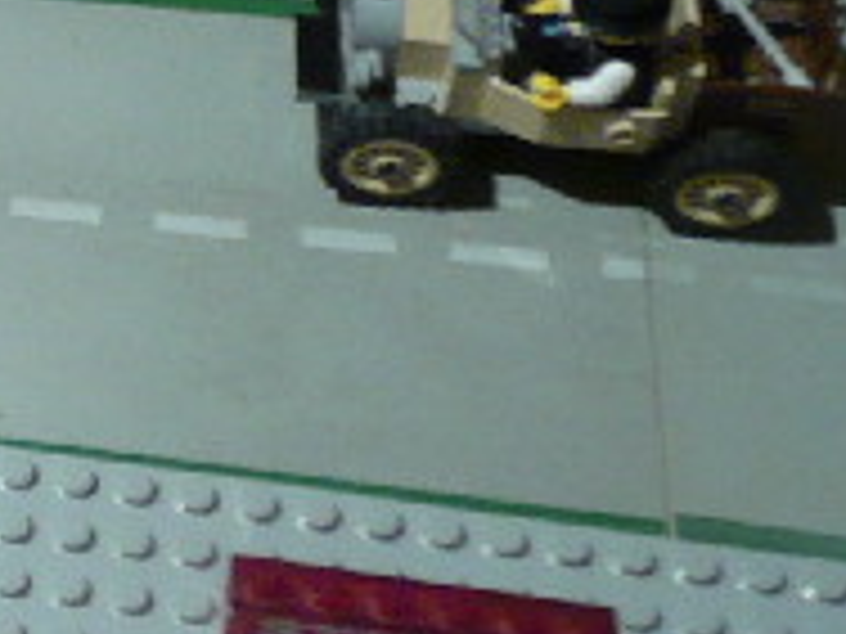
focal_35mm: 119
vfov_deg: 12.0
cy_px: -270
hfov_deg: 14.0
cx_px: -832
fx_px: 2908
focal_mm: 4.6
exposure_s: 1/4
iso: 200
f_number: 3.3
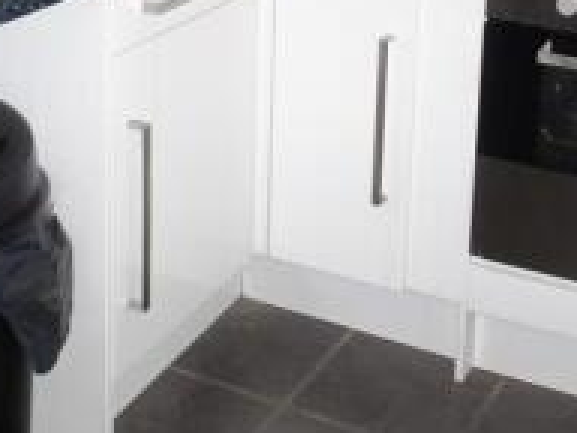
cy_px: -152
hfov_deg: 26.7
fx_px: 1217
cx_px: 302
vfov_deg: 18.5
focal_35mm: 73
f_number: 3.3
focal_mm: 4.3
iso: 200
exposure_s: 1/60
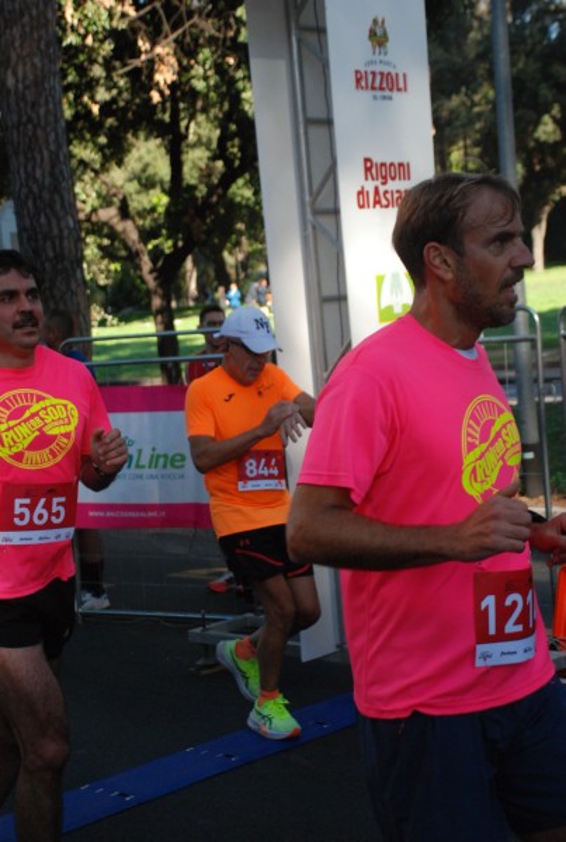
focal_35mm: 66
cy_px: 421
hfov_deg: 20.7
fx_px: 1548
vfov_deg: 30.4
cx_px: 283
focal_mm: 44
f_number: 4.8
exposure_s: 1/800
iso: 1000
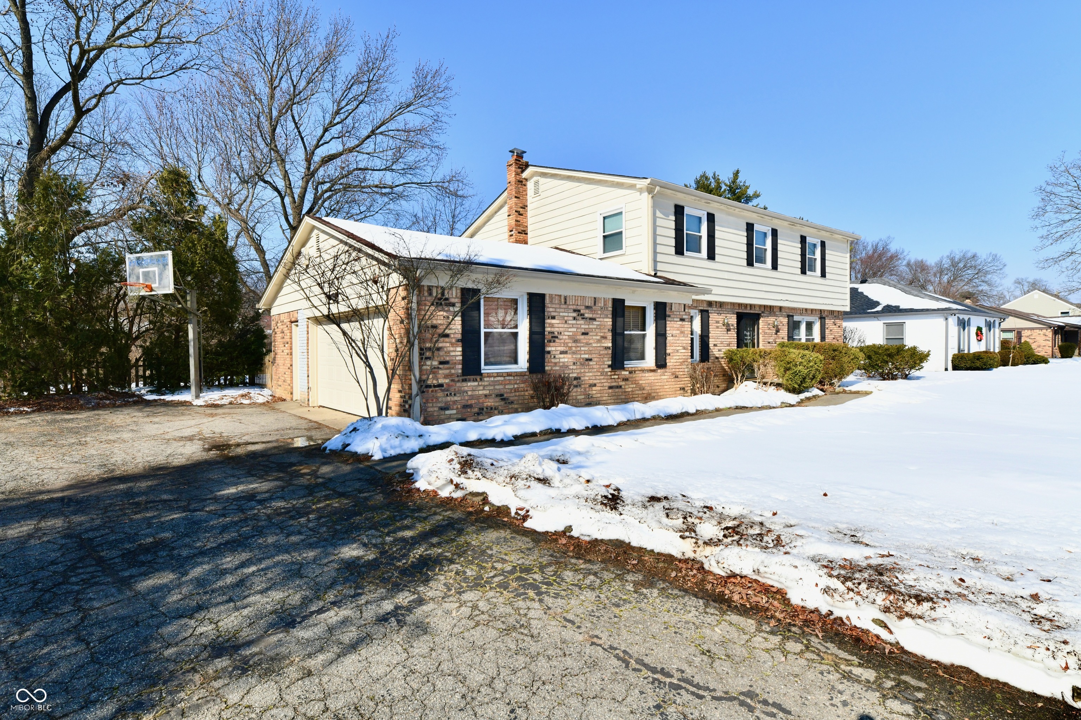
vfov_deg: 64.6
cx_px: 540
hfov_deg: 86.9
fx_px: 570
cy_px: 360
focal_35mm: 19
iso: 640
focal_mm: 19
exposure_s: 1/640
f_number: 13
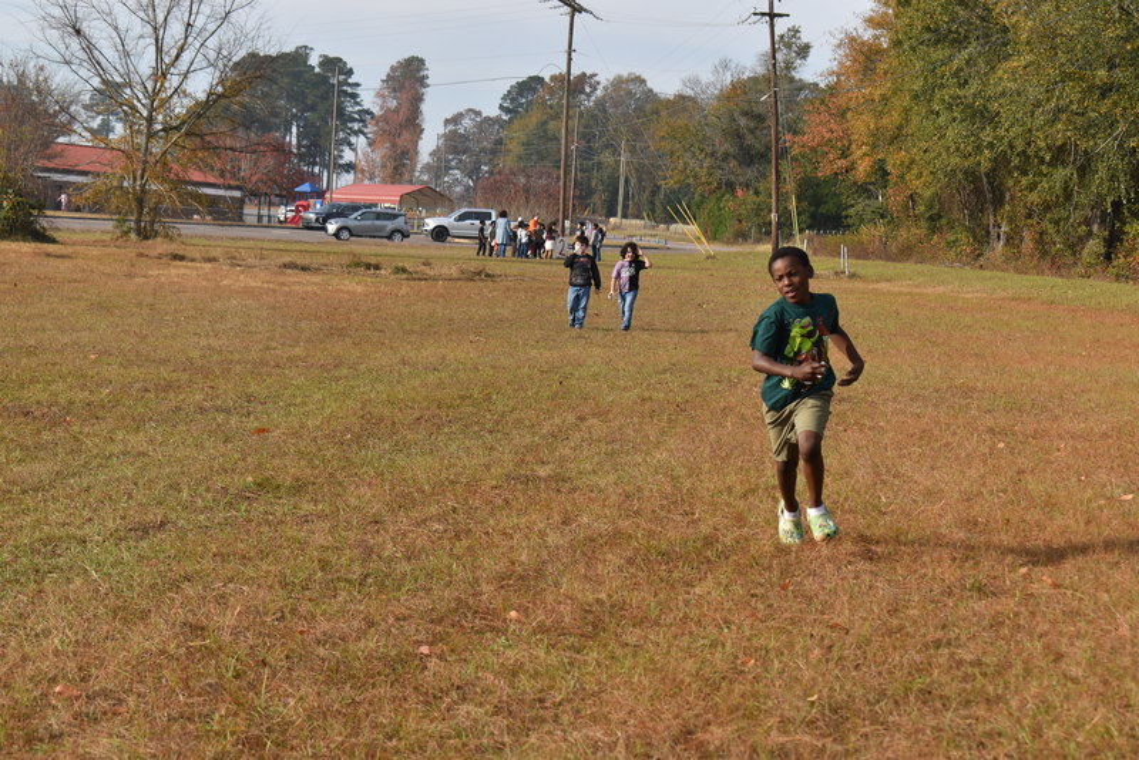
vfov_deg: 16.6
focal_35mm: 82
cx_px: 570
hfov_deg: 24.6
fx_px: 2611
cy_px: 380
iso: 100
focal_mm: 55
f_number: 7.1
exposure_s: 1/250
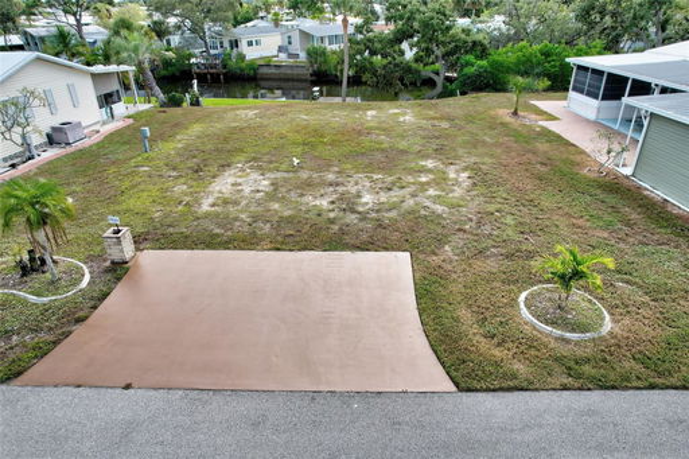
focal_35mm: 22
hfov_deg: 78.6
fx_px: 421
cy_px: 230
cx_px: 344
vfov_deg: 57.2
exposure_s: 1/800
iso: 100
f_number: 2.8
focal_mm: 8.4
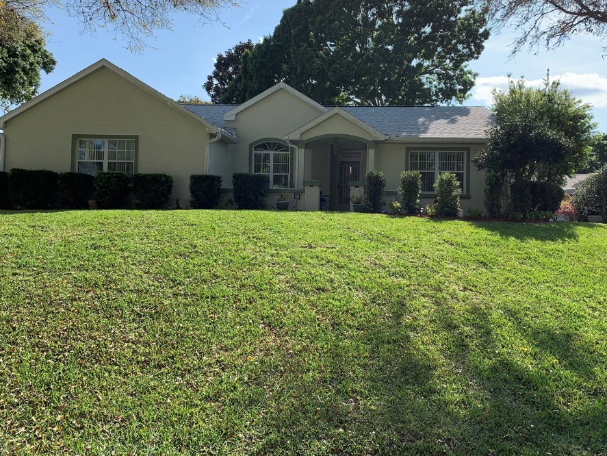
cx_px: 336
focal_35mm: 30
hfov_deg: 59.8
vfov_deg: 46.7
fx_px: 526
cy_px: 198
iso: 25
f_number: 1.8
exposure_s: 1/1689
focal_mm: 4.25
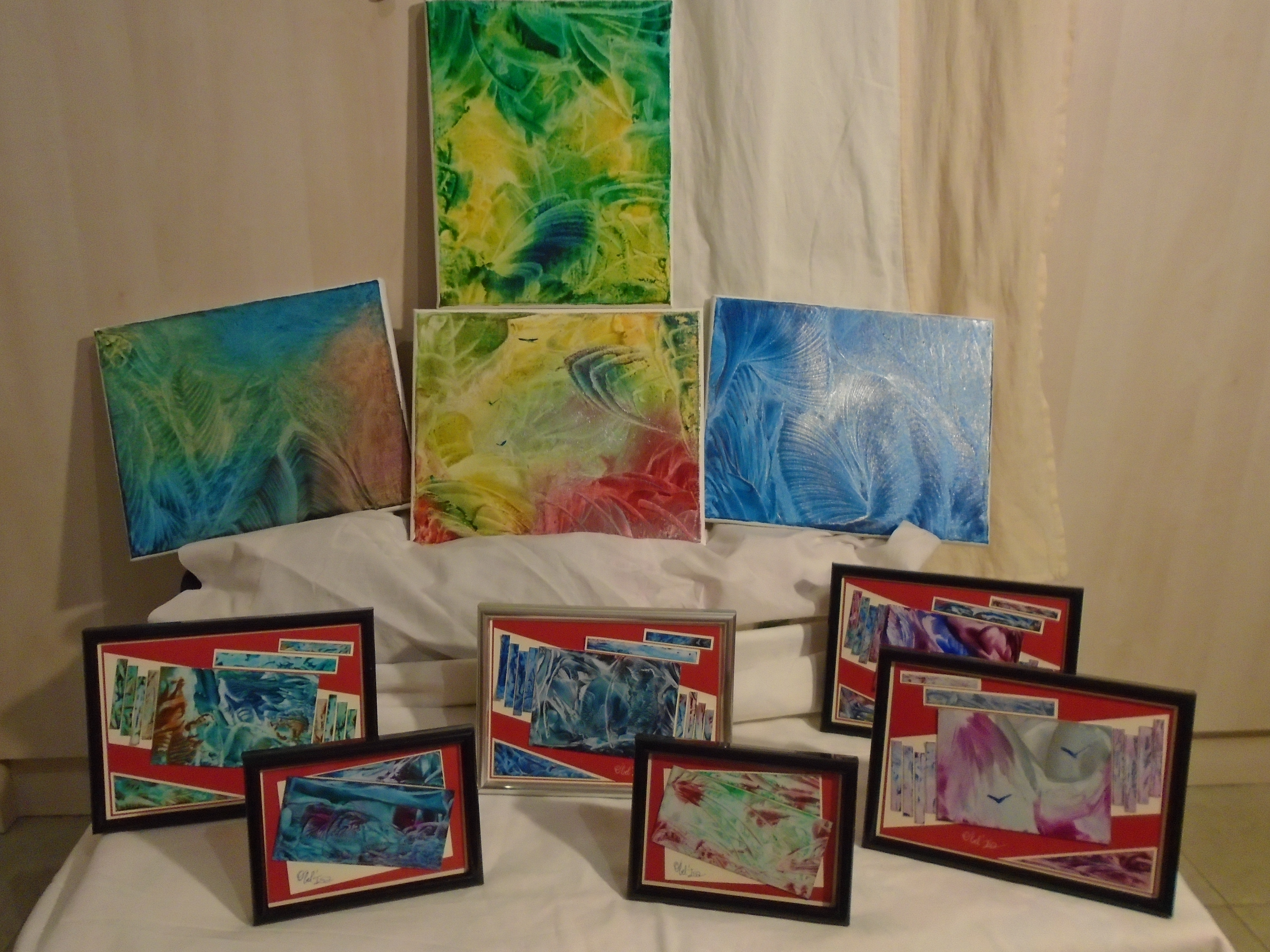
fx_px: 954
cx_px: 635
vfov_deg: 53.1
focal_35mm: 26
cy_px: 476
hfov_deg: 67.3
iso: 400
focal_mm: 4.6
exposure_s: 1/13
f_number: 3.2
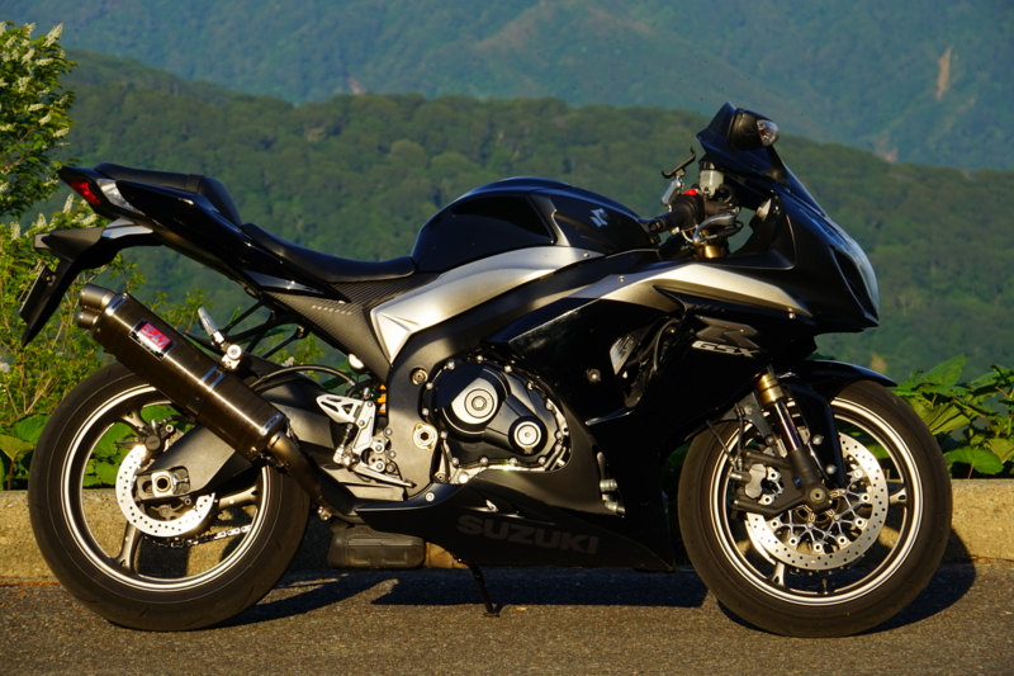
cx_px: 507
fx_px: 5181
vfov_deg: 7.5
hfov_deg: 11.2
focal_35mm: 184
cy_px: 338
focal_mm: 123
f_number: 9
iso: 100
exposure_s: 1/250
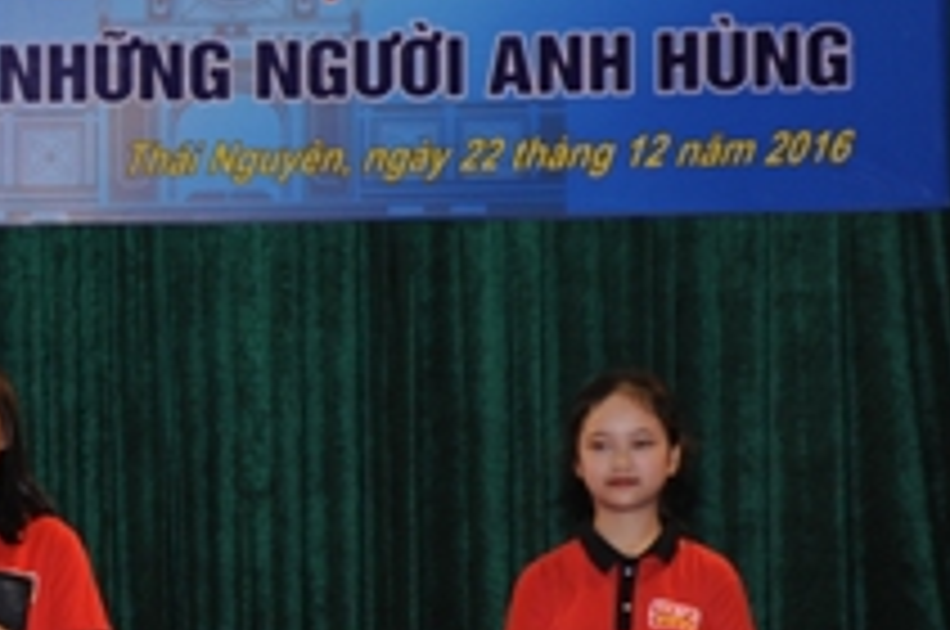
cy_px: 544
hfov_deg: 10.7
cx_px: -223
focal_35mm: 188
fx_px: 4954
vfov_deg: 7.3
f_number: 5.6
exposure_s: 1/60
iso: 640
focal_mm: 66
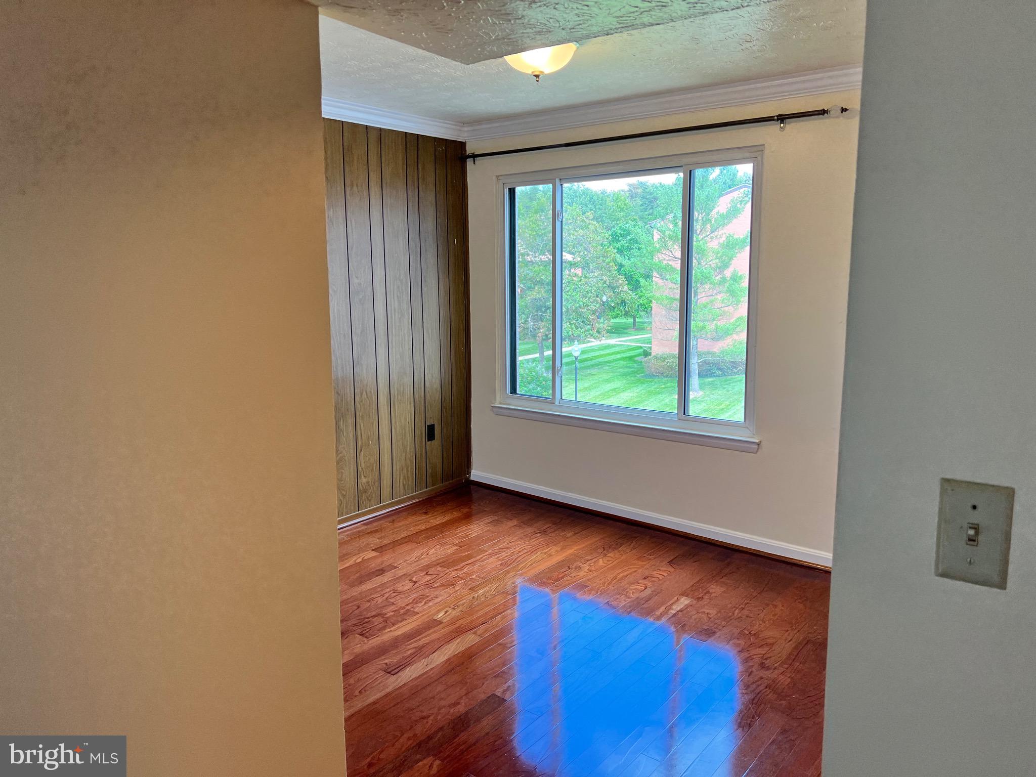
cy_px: 388
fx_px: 778
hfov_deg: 67.3
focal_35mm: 26
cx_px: 518
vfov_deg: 53.1
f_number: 1.5
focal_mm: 5.7
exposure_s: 1/121
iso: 64
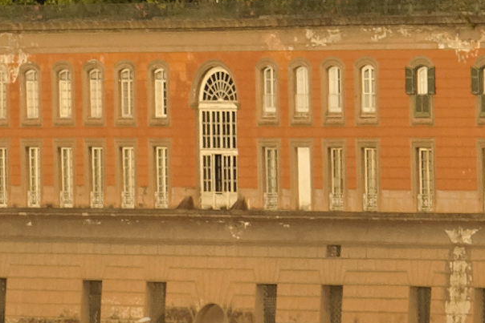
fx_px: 12329
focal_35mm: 915
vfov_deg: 1.5
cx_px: 487
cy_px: -236
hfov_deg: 2.3
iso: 200
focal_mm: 86
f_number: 8
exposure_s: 1/250
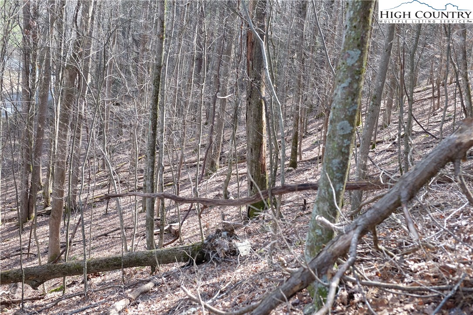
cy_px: 158
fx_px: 631
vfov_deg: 28.1
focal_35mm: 48
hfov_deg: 41.1
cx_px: 236
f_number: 3.6
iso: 200
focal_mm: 32
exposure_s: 1/140
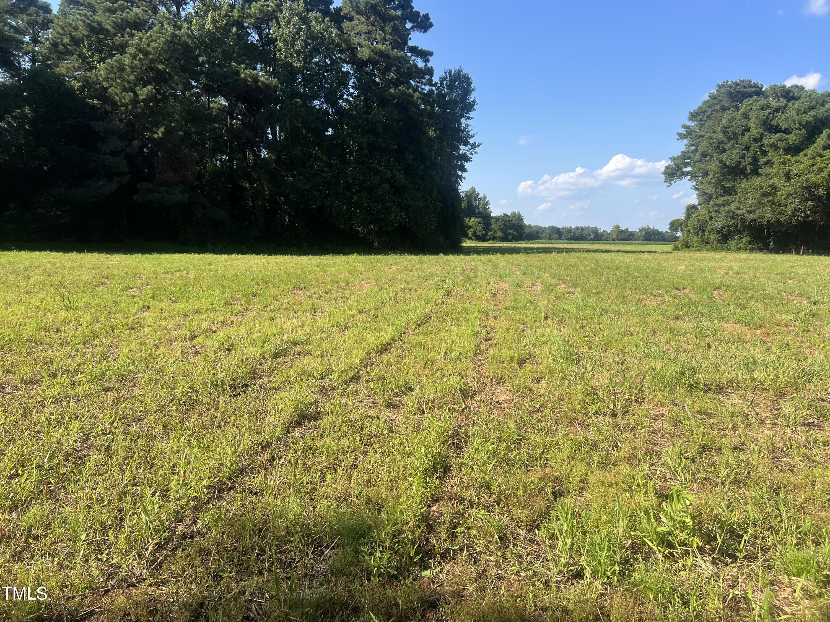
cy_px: 311
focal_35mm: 26
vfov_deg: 53.1
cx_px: 415
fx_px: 623
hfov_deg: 67.3
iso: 50
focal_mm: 5.7
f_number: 1.5
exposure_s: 1/2123
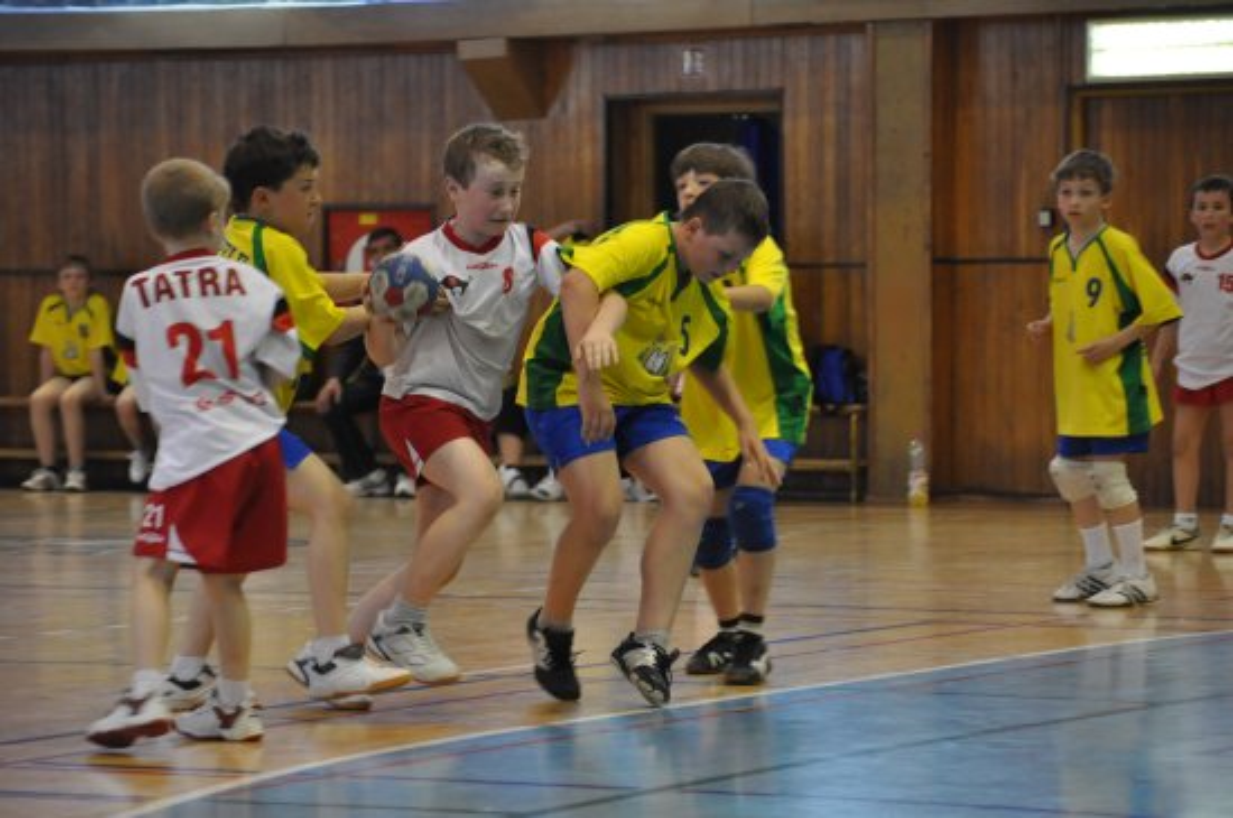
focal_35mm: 128
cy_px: 409
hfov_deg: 16.1
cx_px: 616
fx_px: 4360
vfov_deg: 10.7
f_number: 4.2
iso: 1600
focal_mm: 85
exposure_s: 1/200
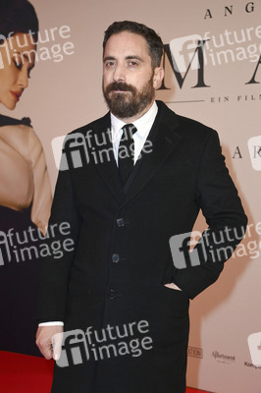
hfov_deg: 23.3
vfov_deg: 34.5
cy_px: 196
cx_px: 130
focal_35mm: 58
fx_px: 632
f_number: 5.6
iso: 800
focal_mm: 58
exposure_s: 1/200
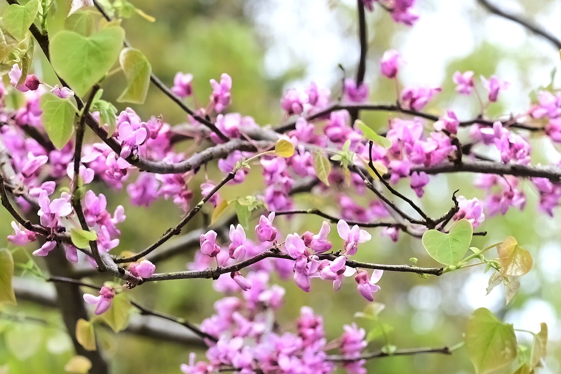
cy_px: 241
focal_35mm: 174
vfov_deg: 7.9
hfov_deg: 11.8
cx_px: 203
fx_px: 2712
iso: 800
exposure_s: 1/250
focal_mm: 70
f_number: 8
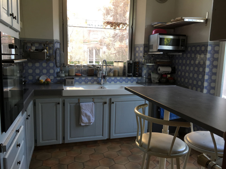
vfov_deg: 48.2
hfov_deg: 61.7
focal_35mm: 29
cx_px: 113
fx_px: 189
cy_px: 84
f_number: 2.2
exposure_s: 1/33
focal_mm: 4.15
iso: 50
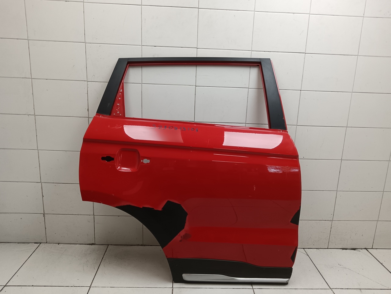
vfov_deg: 51.4
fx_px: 305
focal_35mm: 27
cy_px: 147
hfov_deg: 65.3
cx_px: 196
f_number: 1.9
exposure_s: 1/100
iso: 308
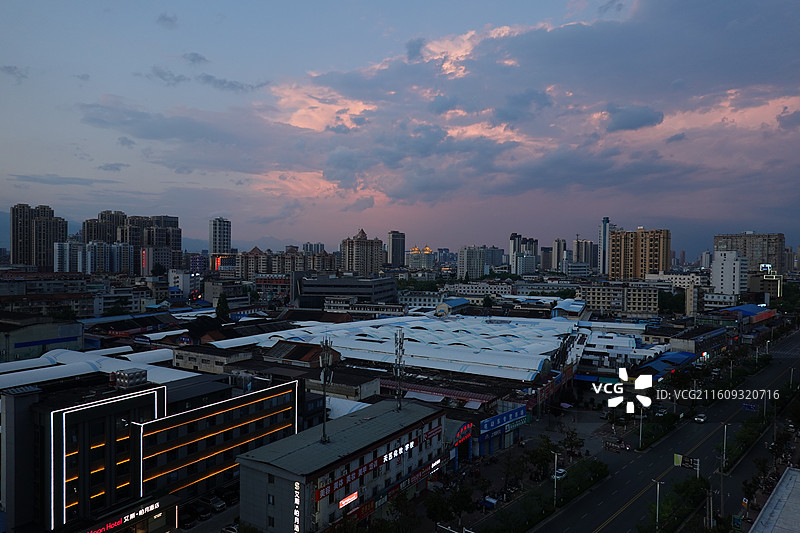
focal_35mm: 24
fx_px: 533
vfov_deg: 53.1
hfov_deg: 73.8
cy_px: 266
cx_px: 400
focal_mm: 9
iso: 125
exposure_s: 1/60
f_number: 2.8
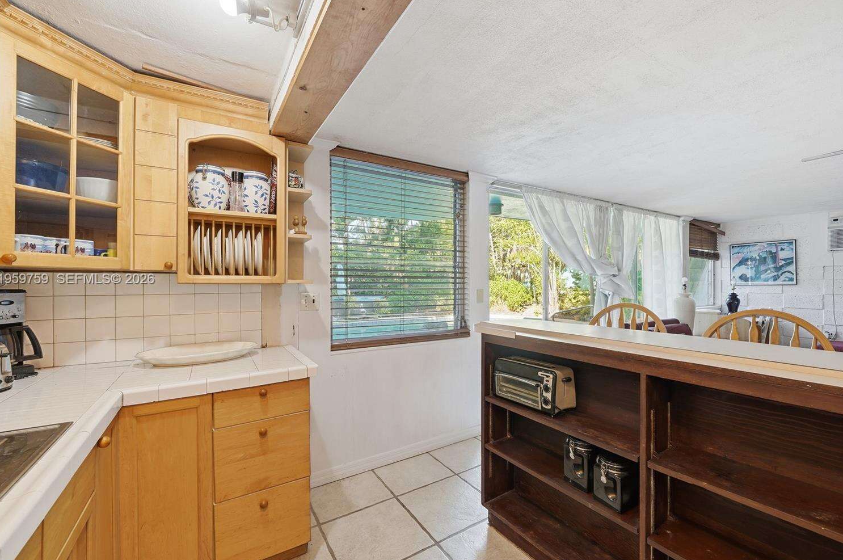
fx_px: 327
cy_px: 280
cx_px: 432
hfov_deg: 104.3
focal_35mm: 14
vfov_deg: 81.1
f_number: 8
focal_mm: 13
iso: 400
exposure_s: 1/200
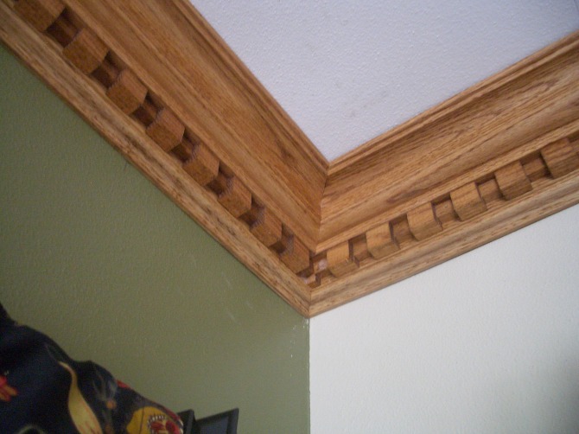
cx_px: 290
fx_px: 585
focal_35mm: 35
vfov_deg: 40.7
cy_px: 217
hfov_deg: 52.6
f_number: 2.6
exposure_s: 1/25
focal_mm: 5.8
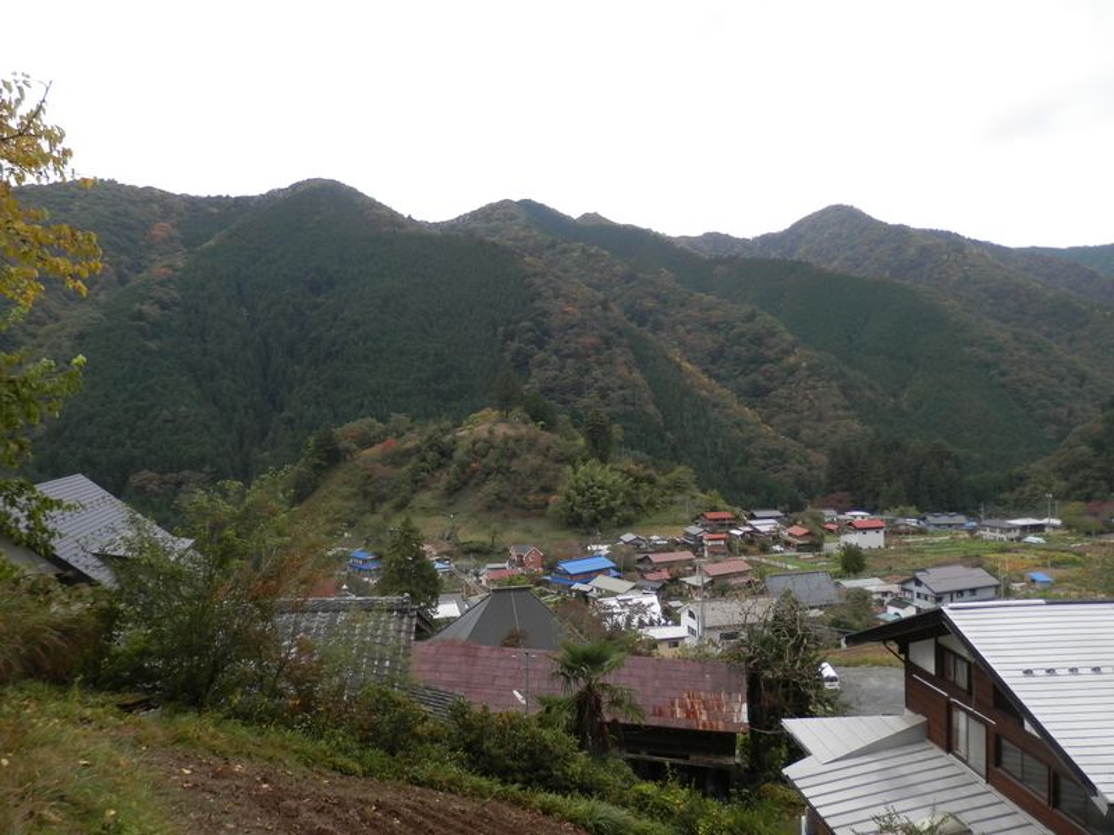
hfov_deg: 69.4
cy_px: 418
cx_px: 557
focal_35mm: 25
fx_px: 805
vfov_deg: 54.9
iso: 80
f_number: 3
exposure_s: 1/250
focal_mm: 4.5
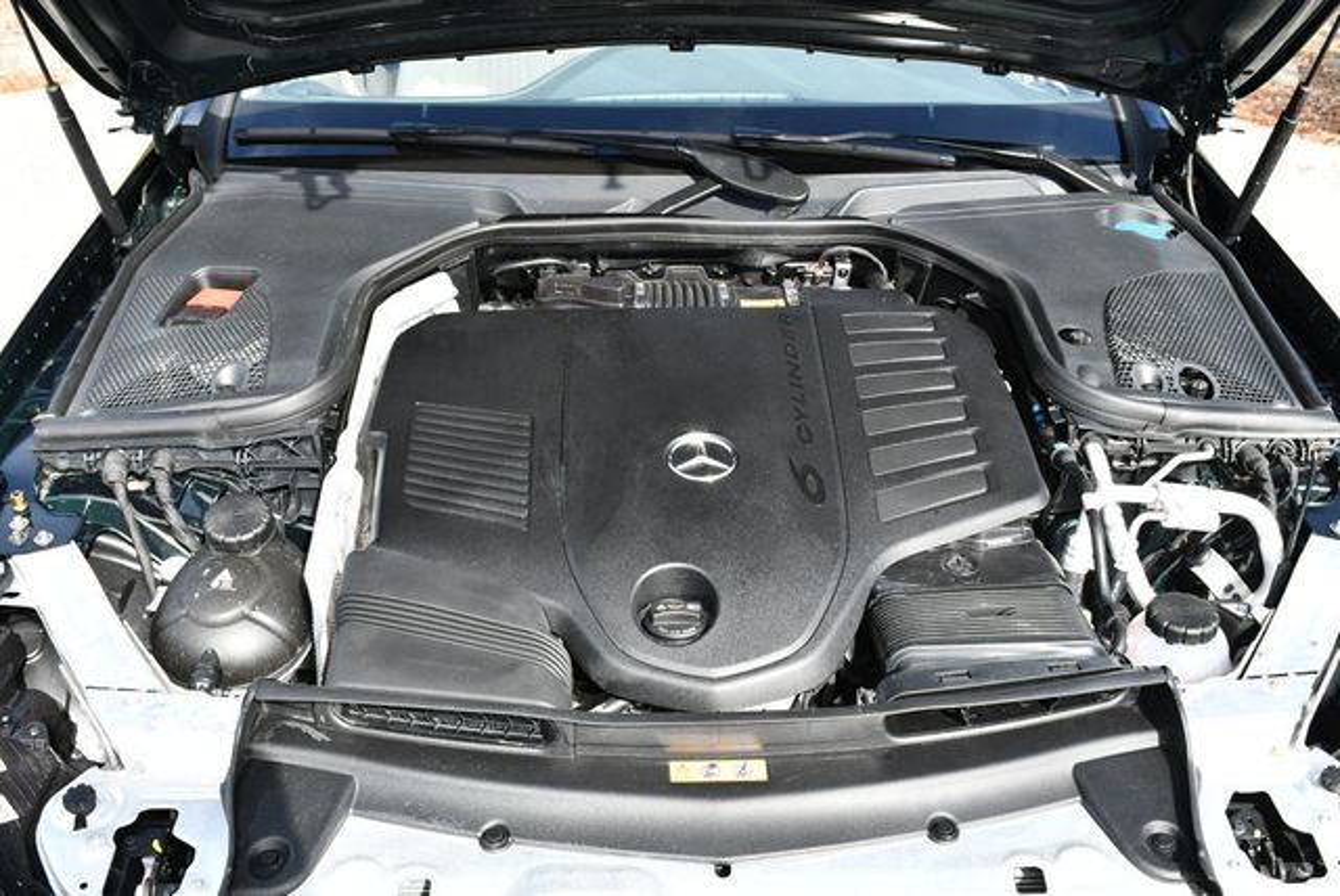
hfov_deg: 53.1
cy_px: 448
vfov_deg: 36.9
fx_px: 1341
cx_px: 670
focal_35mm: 36
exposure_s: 1/250
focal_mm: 18
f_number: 6.3
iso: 200
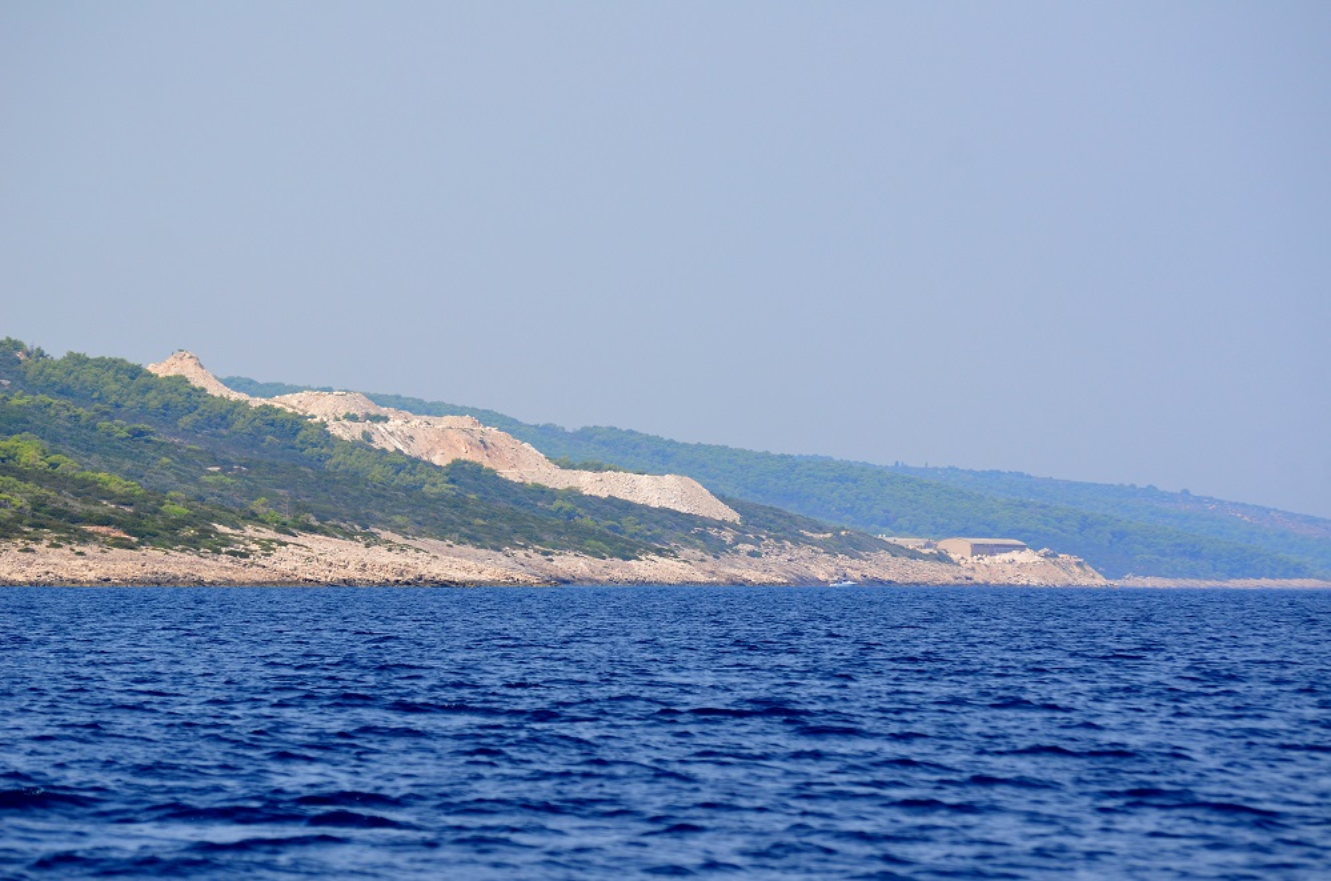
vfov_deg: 5.1
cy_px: 440
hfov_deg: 7.6
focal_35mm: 270
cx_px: 666
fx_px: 9959
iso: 400
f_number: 5.6
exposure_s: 1/2000
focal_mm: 180
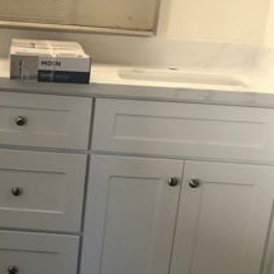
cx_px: 25
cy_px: 226
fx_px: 654
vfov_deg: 23.3
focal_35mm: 73
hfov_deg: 23.0
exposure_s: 1/20
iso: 40
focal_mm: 4
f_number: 1.8
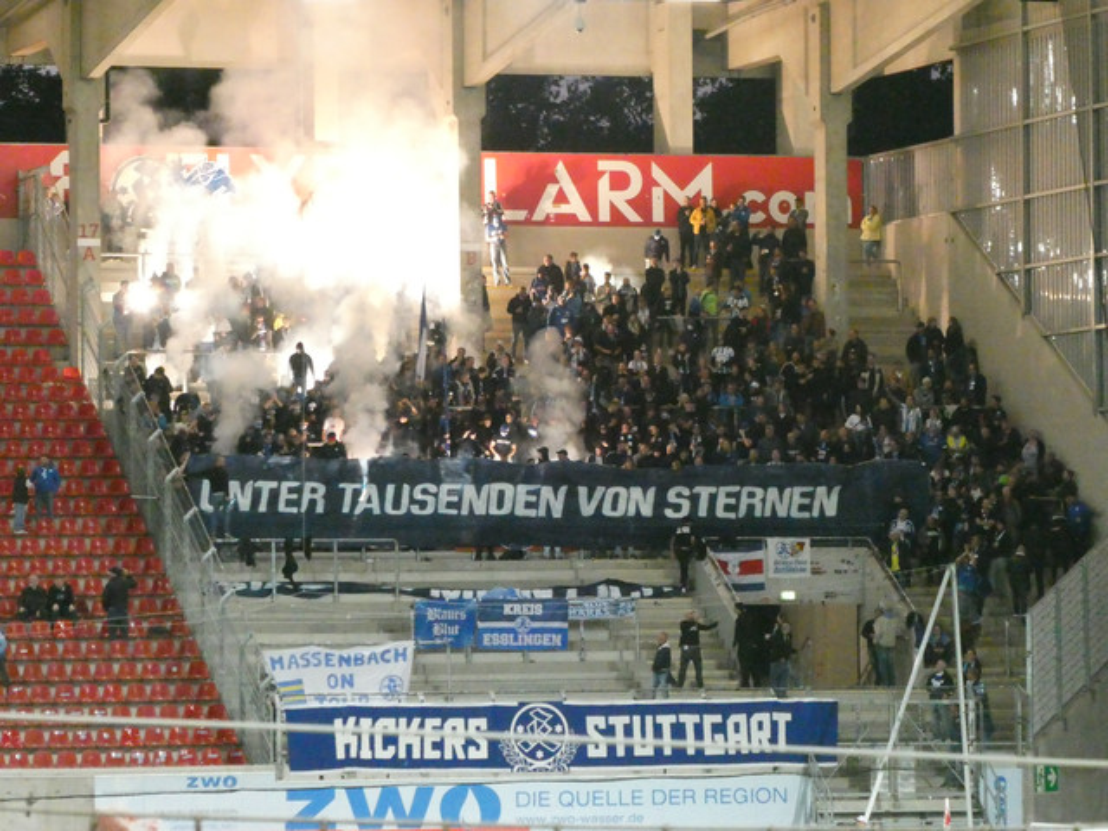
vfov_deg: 7.4
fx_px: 6402
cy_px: 416
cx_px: 554
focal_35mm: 200
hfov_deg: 9.9
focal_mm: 35.8
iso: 2500
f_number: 5.6
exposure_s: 1/125
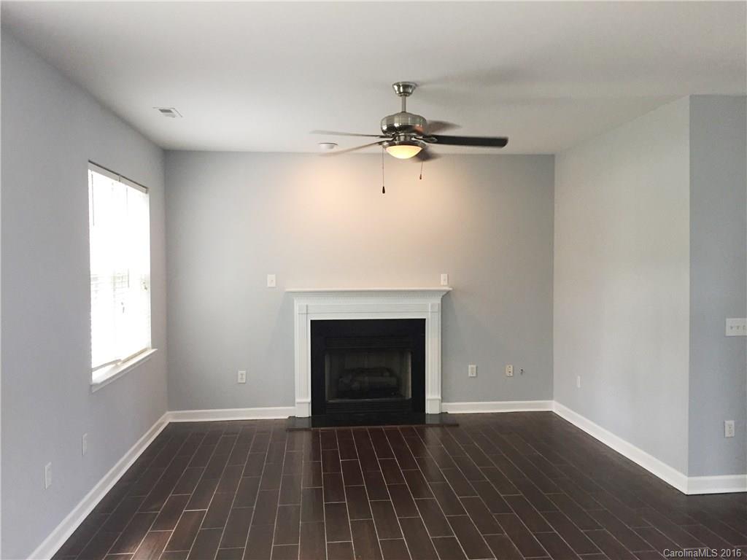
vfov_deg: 48.2
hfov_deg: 61.7
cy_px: 280
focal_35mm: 29
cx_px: 374
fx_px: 626
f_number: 2.2
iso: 125
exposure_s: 1/30
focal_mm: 4.15
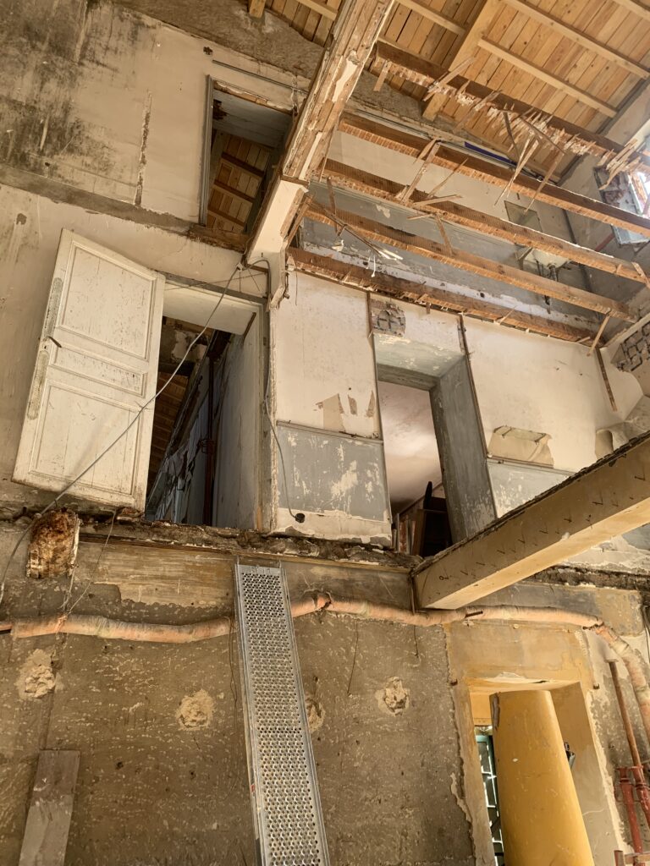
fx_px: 651
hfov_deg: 53.1
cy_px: 433
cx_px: 325
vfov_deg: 67.3
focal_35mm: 26
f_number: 1.8
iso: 80
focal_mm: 4.25
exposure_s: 1/121
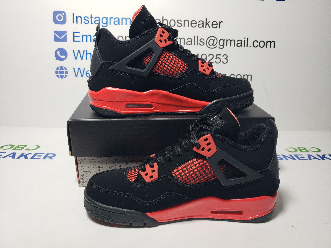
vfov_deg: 53.1
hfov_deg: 67.3
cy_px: 124
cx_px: 166
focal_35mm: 26
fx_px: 249
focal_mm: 4.3
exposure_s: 1/276
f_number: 1.5
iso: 50
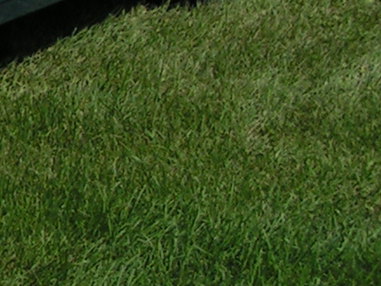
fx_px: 1960
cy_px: -52
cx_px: -442
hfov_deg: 10.1
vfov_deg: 8.3
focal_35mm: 178
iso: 50
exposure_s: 1/1000
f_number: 5.6
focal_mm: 5.8
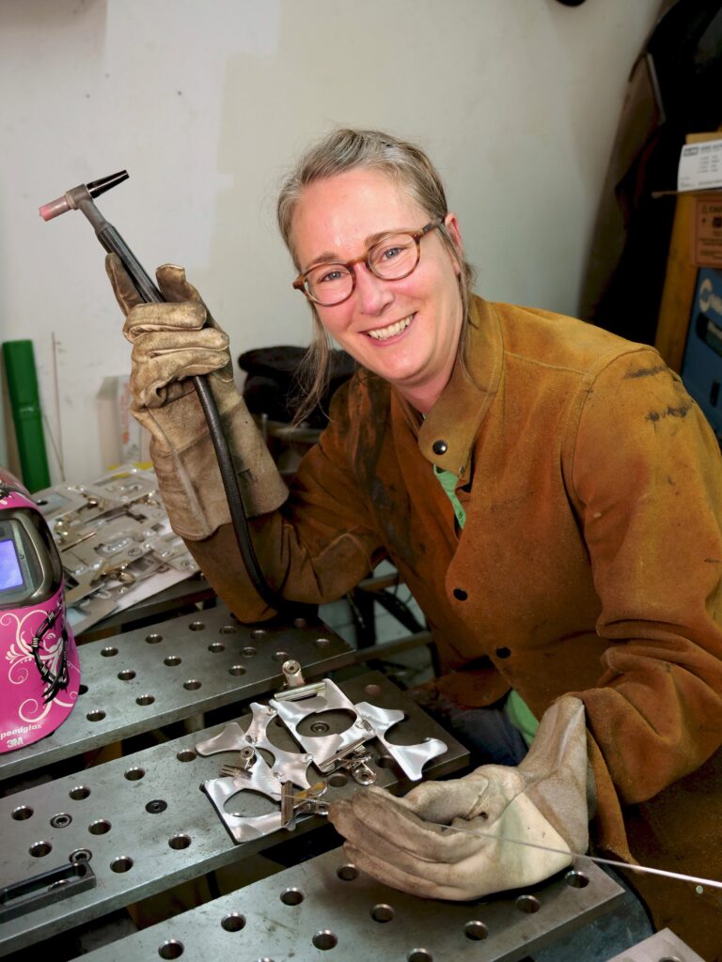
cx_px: 361
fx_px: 1112
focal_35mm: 40
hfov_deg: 36.0
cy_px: 481
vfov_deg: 46.8
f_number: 2.8
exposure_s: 1/160
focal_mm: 20
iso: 400
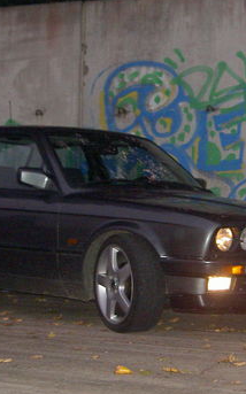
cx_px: 174
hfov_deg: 15.0
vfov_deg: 23.8
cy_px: 196
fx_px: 934
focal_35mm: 87
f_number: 2.9
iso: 100
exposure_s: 1/64.1
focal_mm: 9
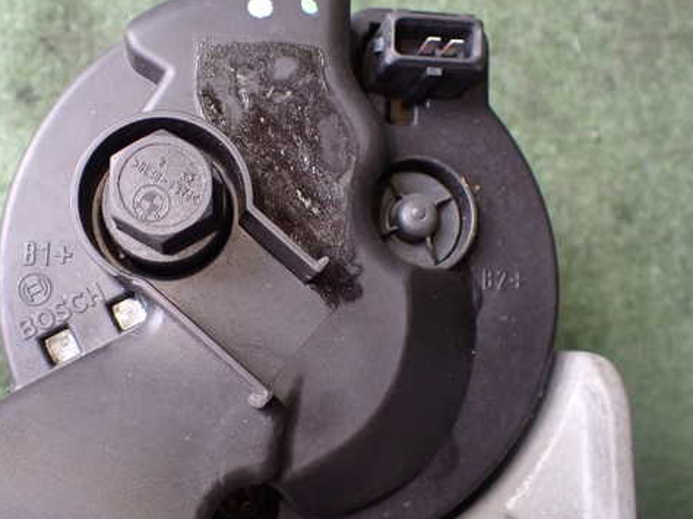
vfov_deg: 37.7
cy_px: 268
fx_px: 760
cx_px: 268
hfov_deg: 48.6
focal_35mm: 38
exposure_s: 1/125
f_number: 2.3
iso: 500
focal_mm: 5.4
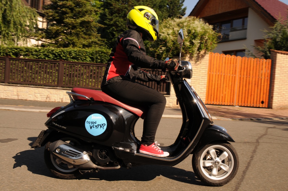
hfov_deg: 53.2
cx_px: 144
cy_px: 96
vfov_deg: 36.8
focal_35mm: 36
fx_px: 288
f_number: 8
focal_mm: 24
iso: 200
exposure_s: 1/400
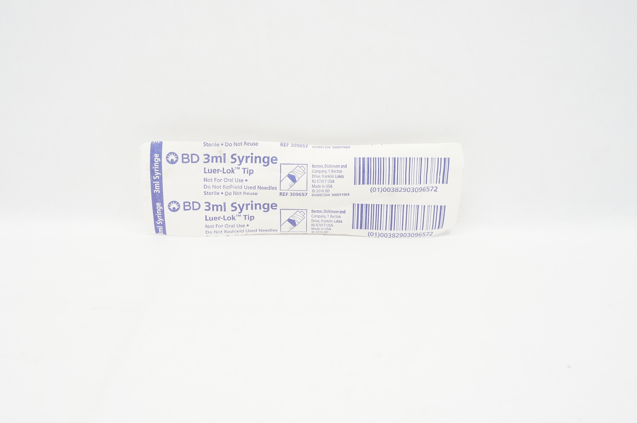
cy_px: 190
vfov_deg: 37.7
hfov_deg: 54.5
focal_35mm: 35
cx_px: 314
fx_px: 619
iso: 800
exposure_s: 1/80
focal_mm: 18
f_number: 5.6
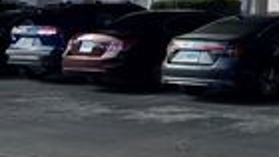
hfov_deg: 18.9
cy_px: -110
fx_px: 748
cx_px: 403
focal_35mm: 101
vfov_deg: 11.3
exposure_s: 1/3125
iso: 32
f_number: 1.6
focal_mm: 4.2
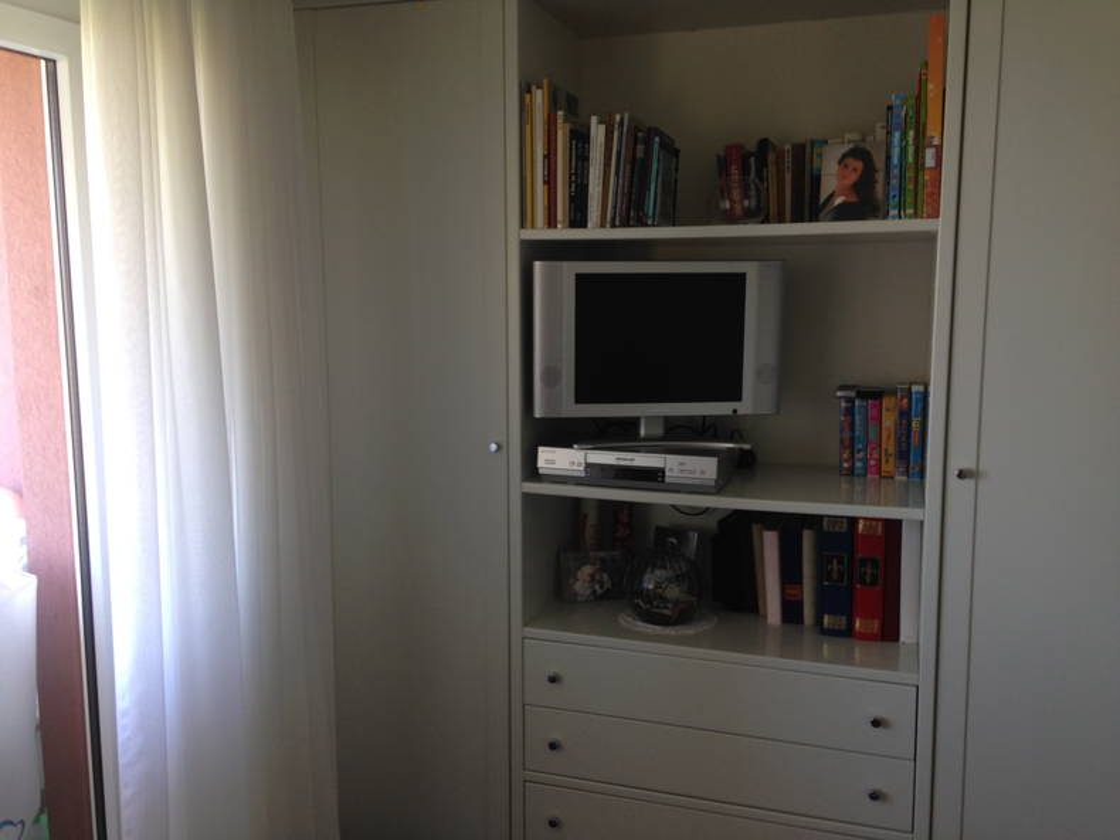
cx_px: 560
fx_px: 1067
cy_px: 420
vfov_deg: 42.9
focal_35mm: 33
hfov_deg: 55.4
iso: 50
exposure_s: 1/20
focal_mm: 4.12
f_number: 2.4
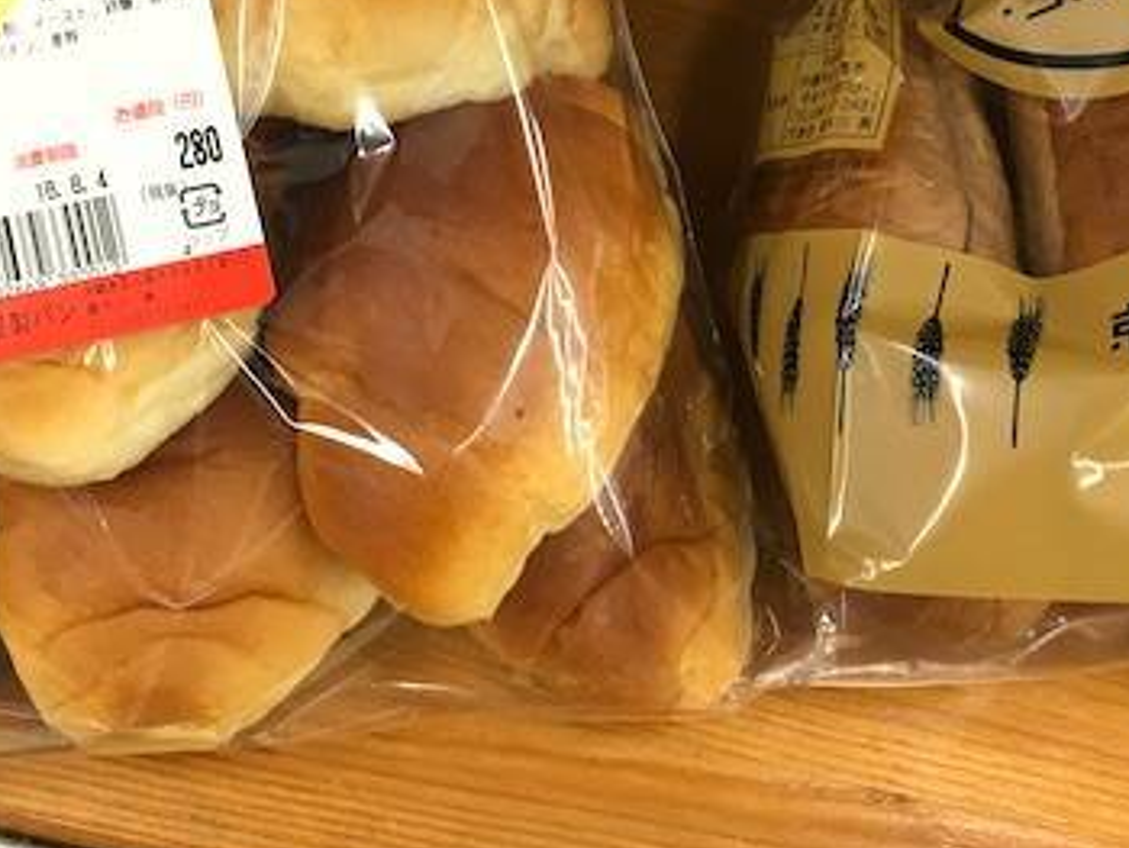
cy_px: 268
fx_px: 1730
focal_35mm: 53
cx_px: 552
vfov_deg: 27.4
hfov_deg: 36.1
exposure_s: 1/30
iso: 64
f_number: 2.2
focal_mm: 4.15
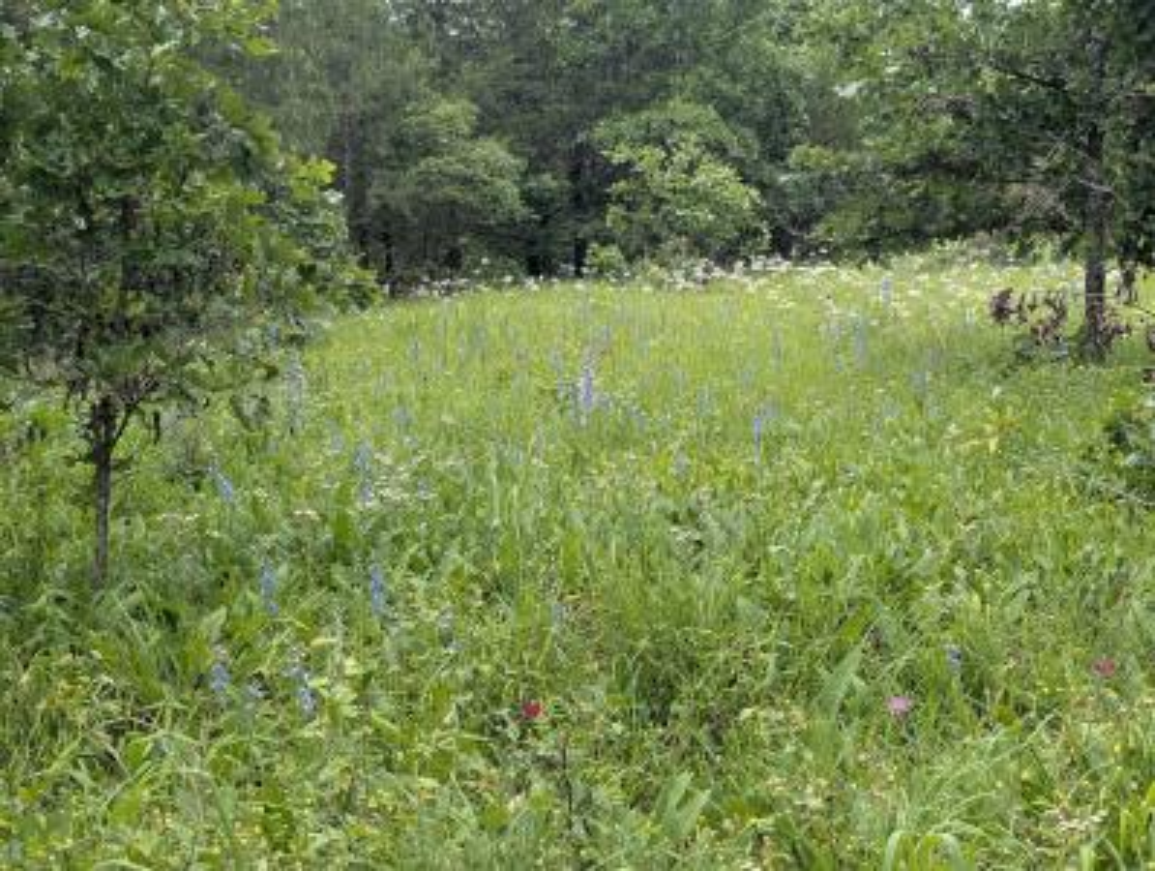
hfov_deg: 38.8
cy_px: 436
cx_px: 578
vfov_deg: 29.8
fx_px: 1638
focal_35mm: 49
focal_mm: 6.9
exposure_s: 1/268
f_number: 1.68
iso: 20
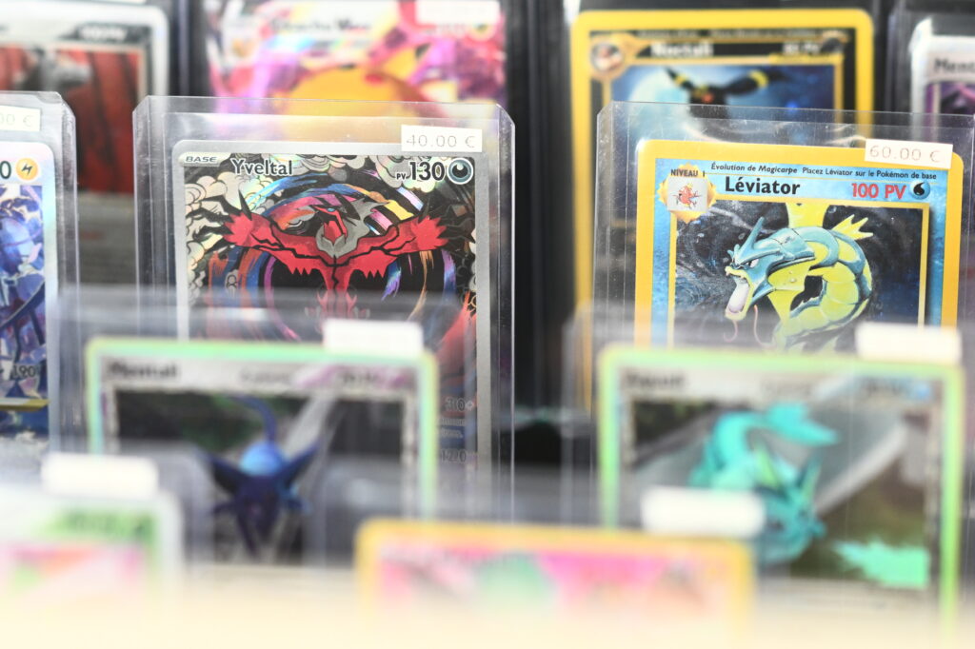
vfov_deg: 10.8
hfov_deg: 16.1
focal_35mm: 127
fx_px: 3438
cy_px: 324
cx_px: 488
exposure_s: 1/160
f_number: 3.2
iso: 800
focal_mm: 85
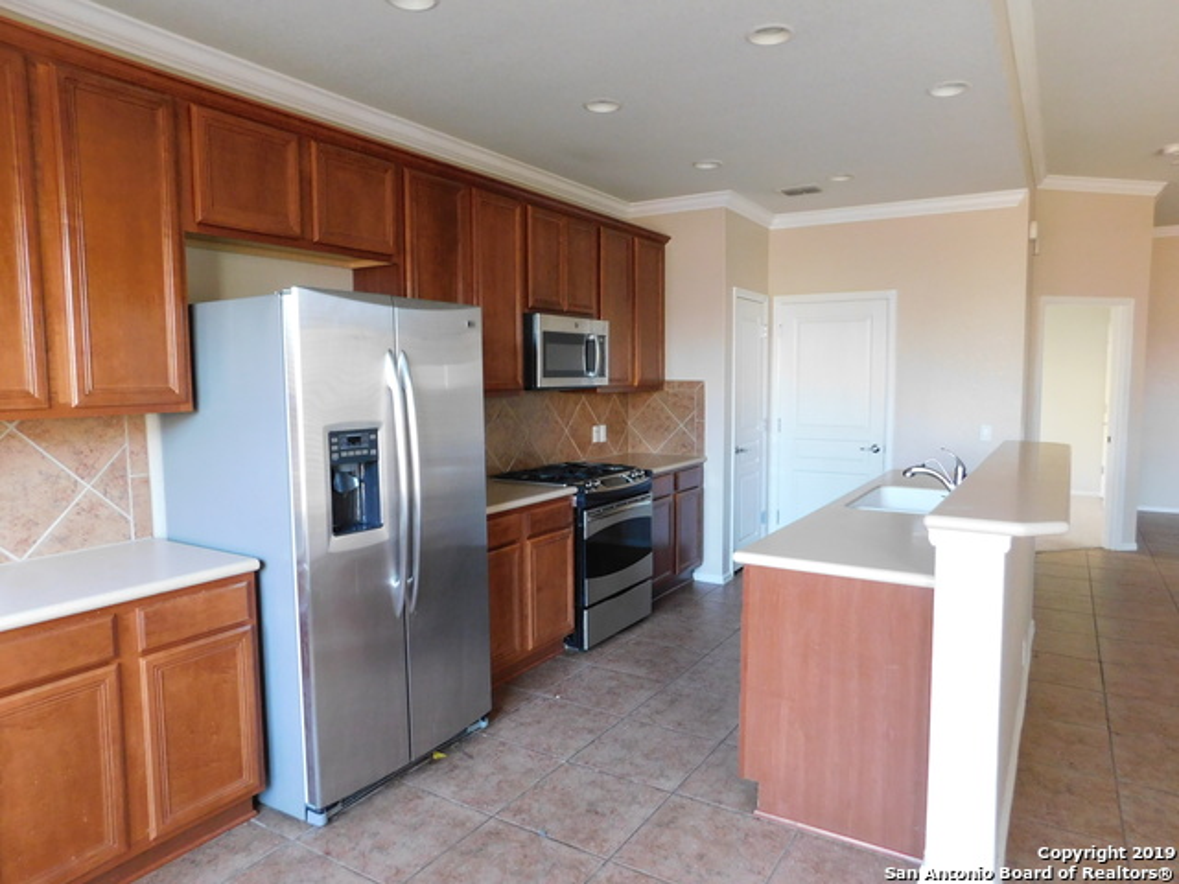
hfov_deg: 73.9
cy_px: 442
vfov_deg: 58.9
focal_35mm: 23
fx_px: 783
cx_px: 590
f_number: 3
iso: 400
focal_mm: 4
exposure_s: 1/13
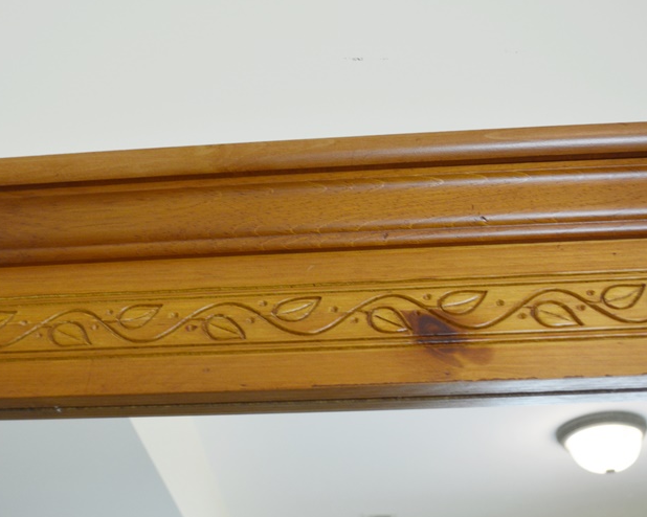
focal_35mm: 41
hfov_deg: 44.6
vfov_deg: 36.5
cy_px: 269
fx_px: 785
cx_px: 256
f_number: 4.5
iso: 400
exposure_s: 1/80
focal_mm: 20
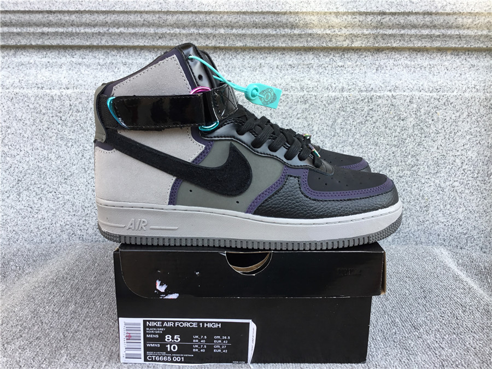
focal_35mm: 31
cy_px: 184
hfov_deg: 58.4
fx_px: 441
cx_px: 246
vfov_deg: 45.4
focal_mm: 3.3
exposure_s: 1/100
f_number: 2.4
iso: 25
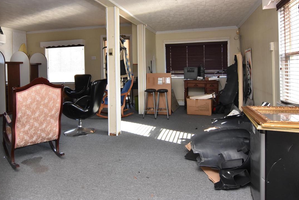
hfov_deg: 73.7
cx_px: 143
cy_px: 70
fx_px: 199
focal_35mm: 24
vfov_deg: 52.4
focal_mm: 12
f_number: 8
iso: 800
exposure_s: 1/50
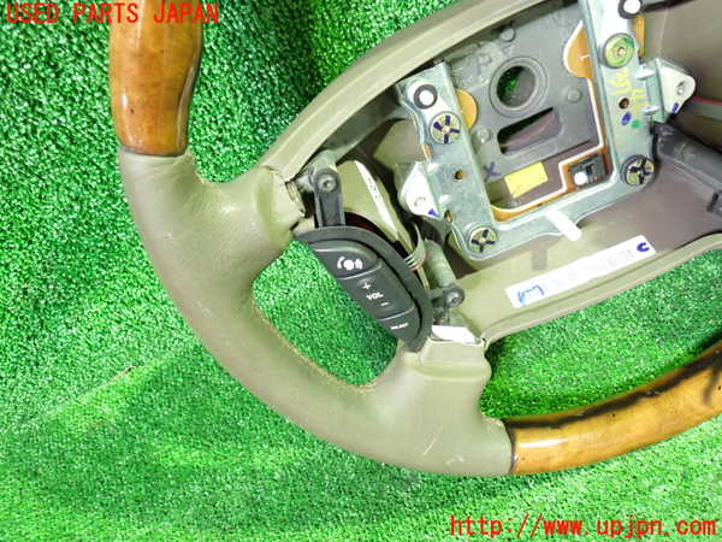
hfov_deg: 60.0
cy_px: 271
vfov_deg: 46.8
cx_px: 361
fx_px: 626
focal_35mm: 30
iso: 800
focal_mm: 5.4
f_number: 2.3
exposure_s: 1/15
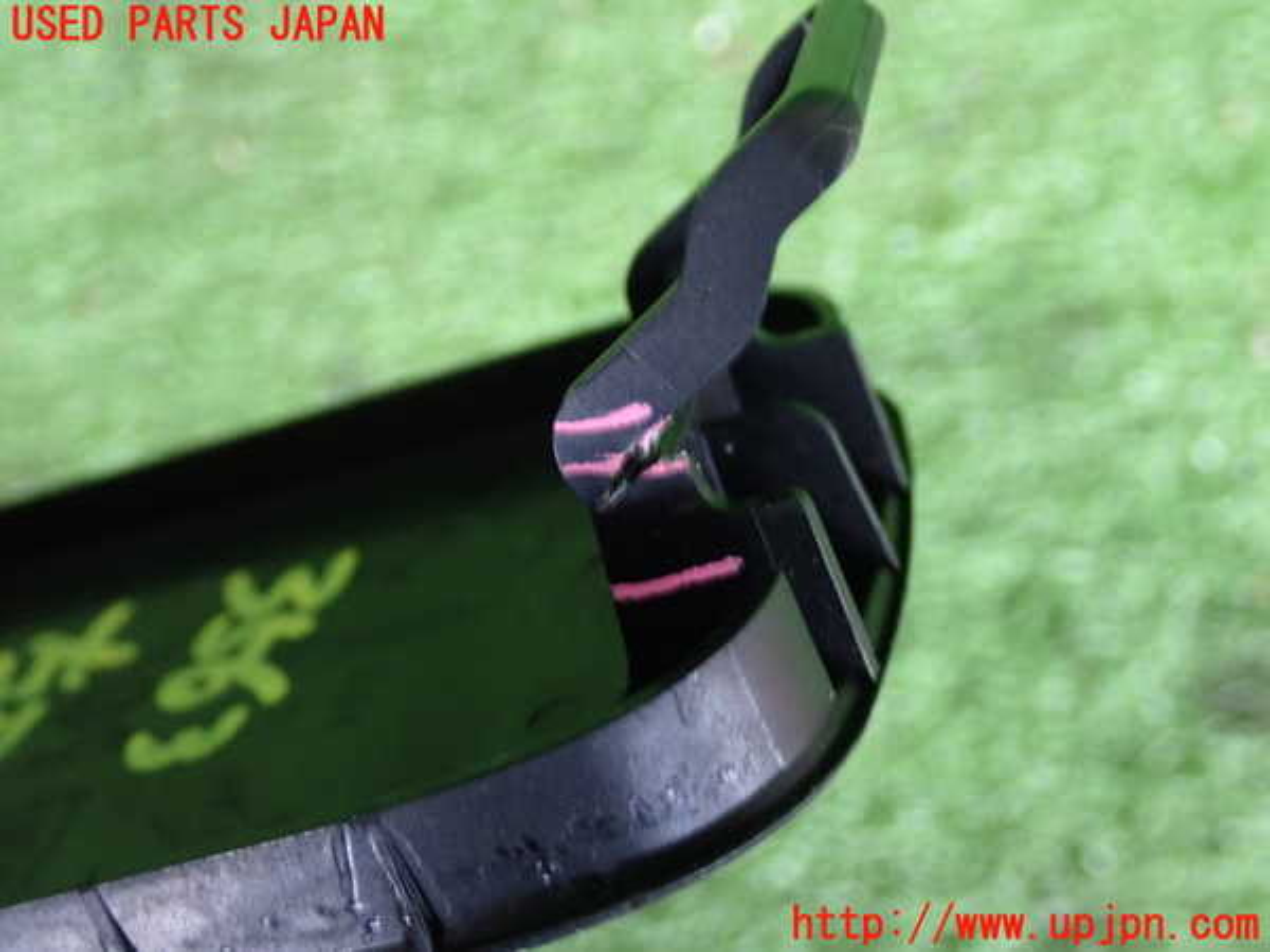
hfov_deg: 35.5
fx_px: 1981
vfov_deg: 27.0
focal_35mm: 54
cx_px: 635
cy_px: 476
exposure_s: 1/15
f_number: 3.3
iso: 800
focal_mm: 9.65
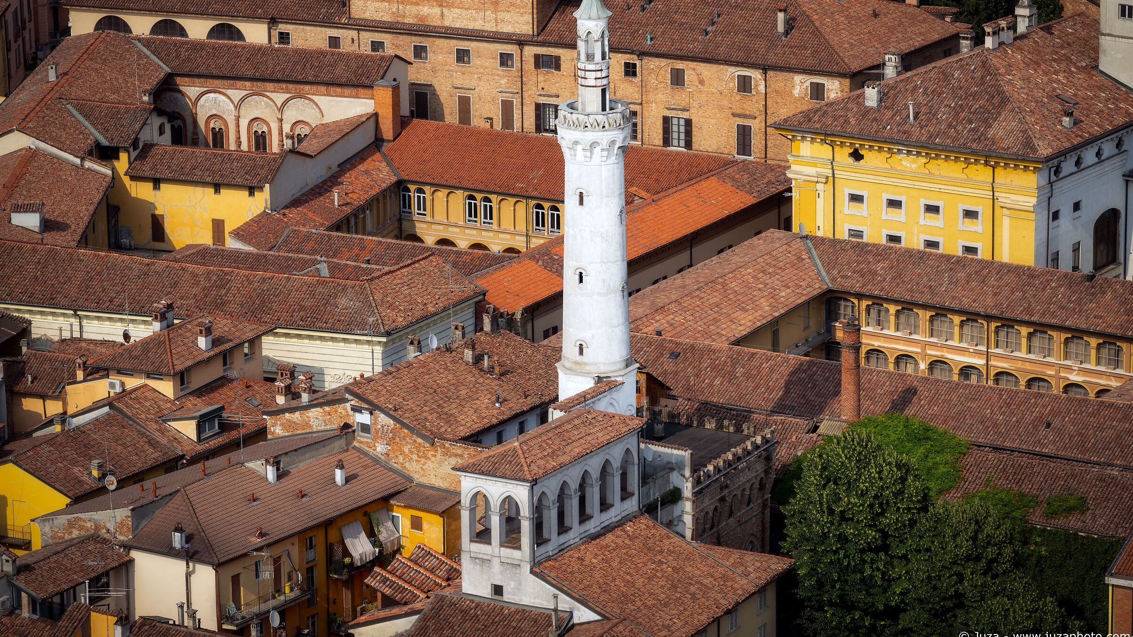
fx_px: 3935
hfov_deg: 16.4
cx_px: 566
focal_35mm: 131
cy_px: 267
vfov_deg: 9.3
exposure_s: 1/1250
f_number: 8
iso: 400
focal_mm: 125.5
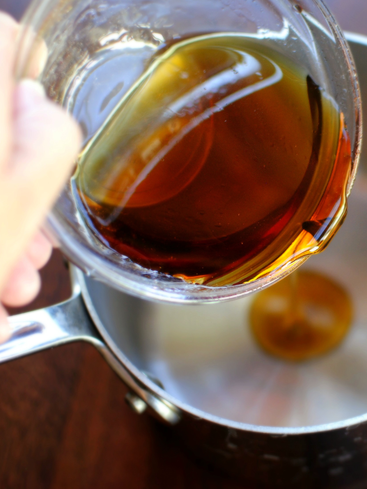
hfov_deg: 19.1
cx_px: 325
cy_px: 244
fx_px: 1070
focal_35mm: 76
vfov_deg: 25.7
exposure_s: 1/125
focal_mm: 35
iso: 360
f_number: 2
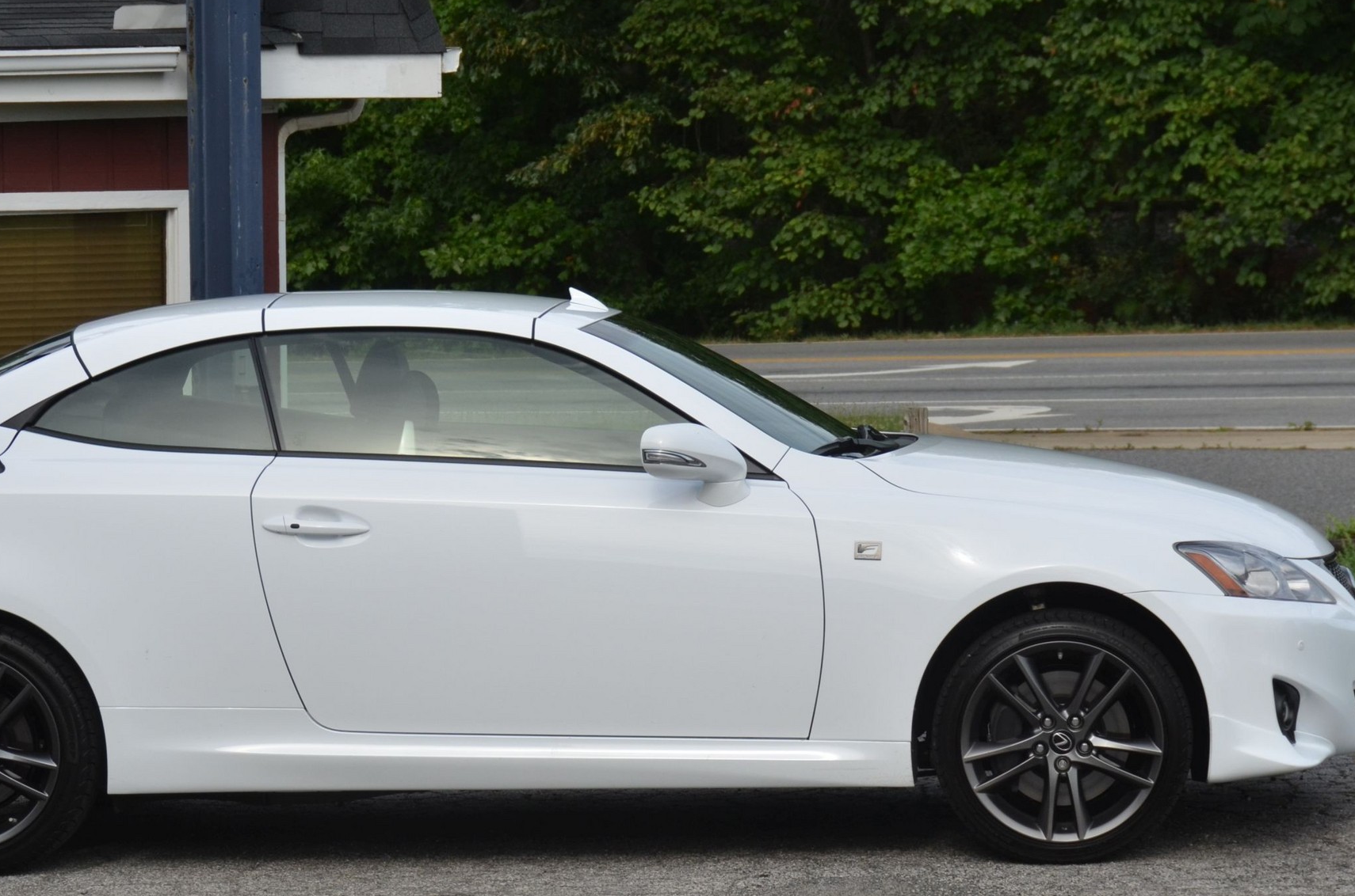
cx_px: 511
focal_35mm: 136
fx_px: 5107
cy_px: 456
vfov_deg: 10.0
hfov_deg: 15.1
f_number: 6.3
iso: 400
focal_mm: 62
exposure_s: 1/1600
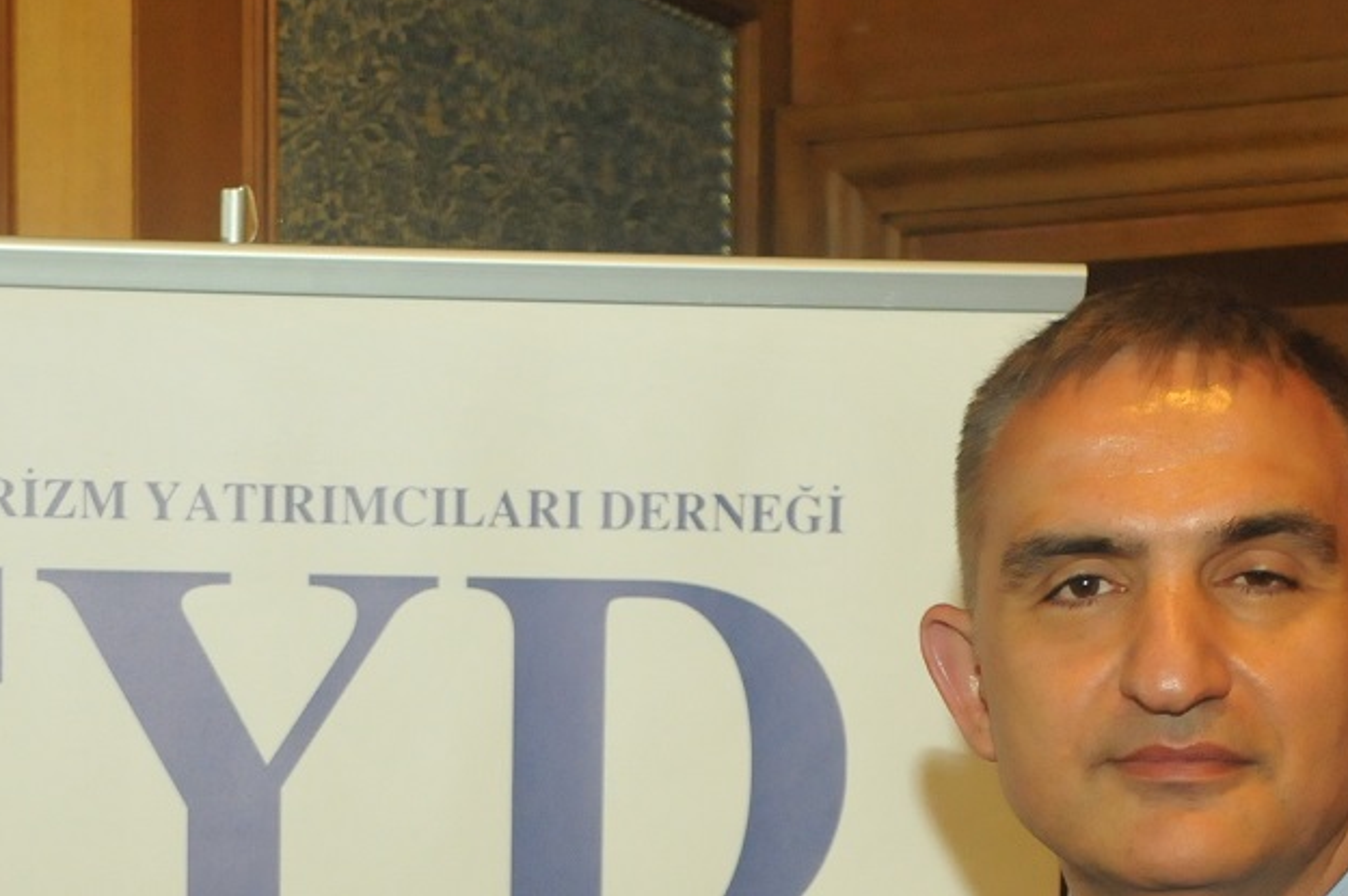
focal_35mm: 144
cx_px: 501
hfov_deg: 14.2
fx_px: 5402
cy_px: 1196
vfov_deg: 9.3
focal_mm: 35
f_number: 4.2
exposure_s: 1/60
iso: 1250
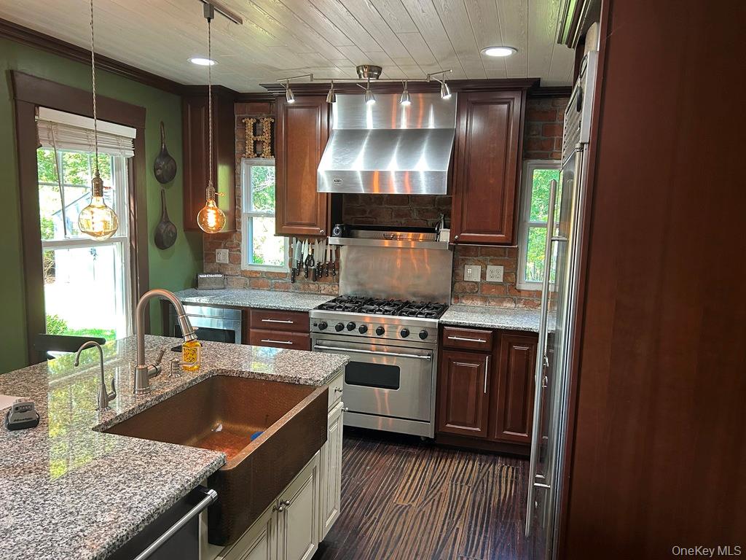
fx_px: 560
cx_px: 373
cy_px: 280
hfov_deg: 67.3
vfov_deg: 53.1
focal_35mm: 26
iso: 160
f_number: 1.5
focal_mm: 5.7
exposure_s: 1/60
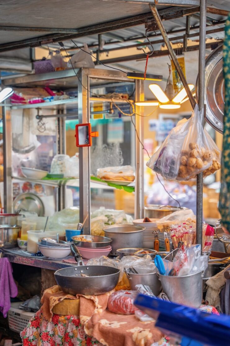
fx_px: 671
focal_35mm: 70
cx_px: 115
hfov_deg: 19.5
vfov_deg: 28.8
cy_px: 173
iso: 160
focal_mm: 70
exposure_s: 1/320
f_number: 2.8
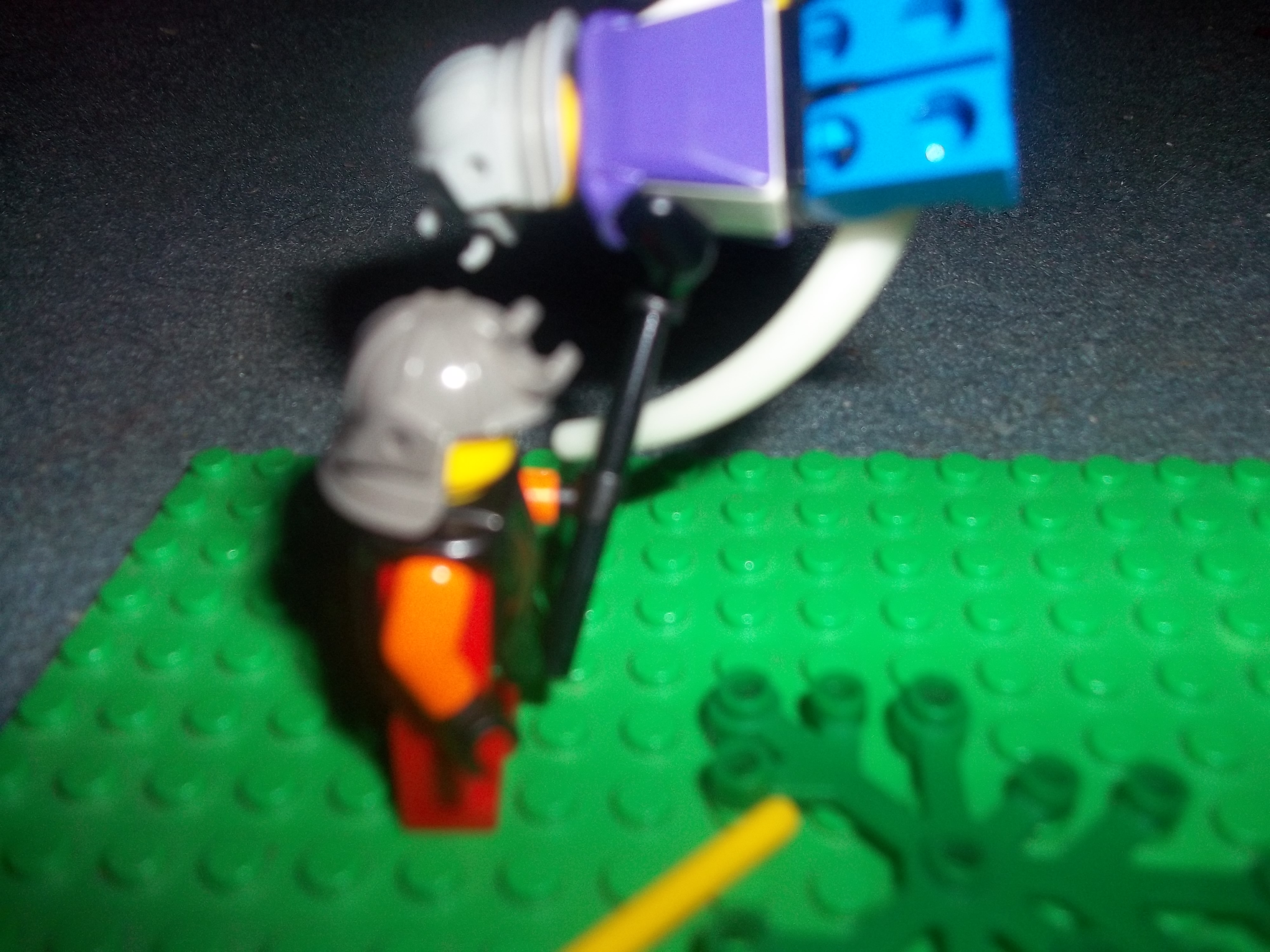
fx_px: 1174
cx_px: 635
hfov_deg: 56.8
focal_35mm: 32
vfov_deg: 44.2
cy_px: 476
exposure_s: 1/60
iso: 80
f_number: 2.9
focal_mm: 5.7
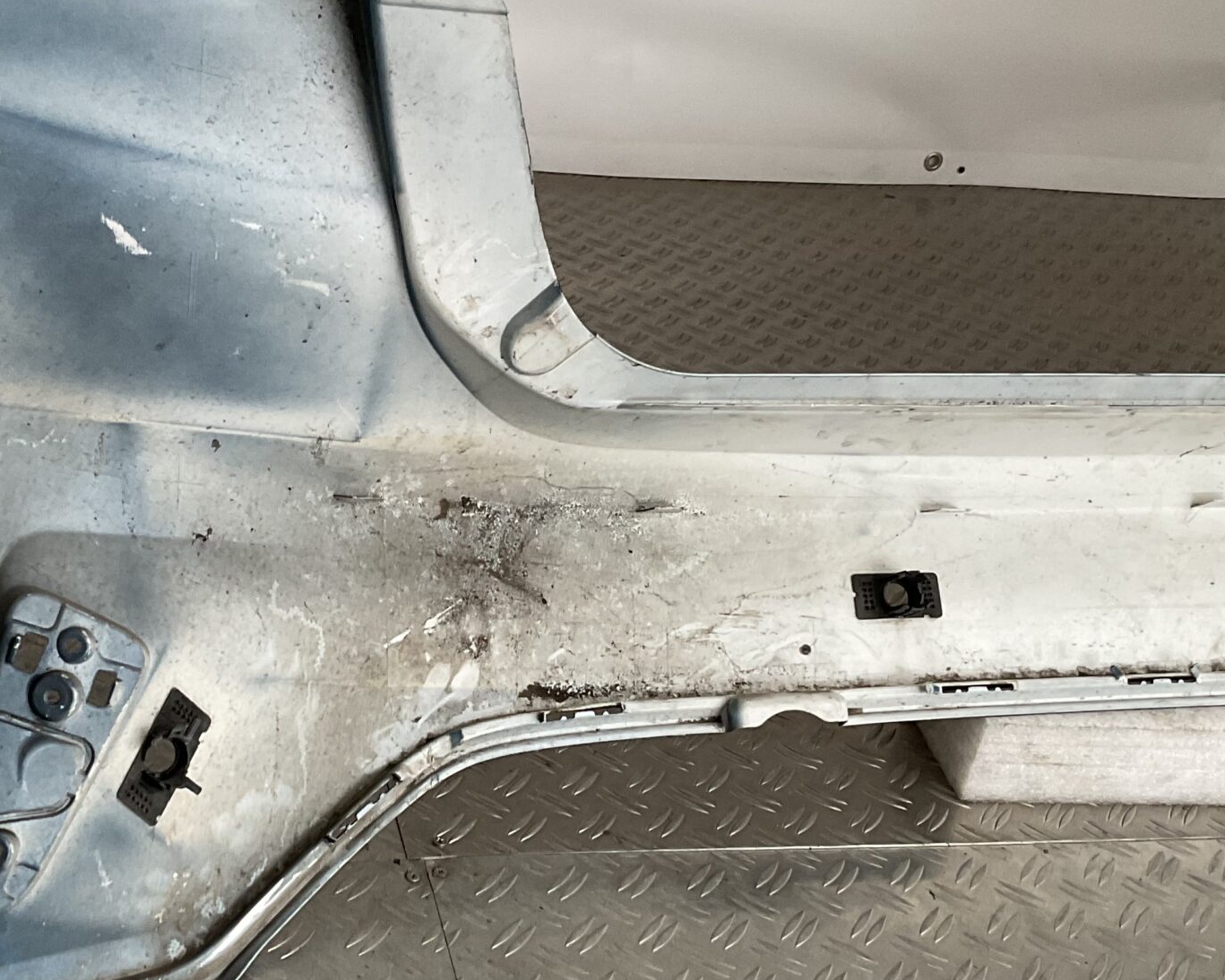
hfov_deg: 35.1
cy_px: 534
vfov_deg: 28.6
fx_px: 1922
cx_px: 444
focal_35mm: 53
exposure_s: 1/60
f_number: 1.8
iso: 64
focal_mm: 3
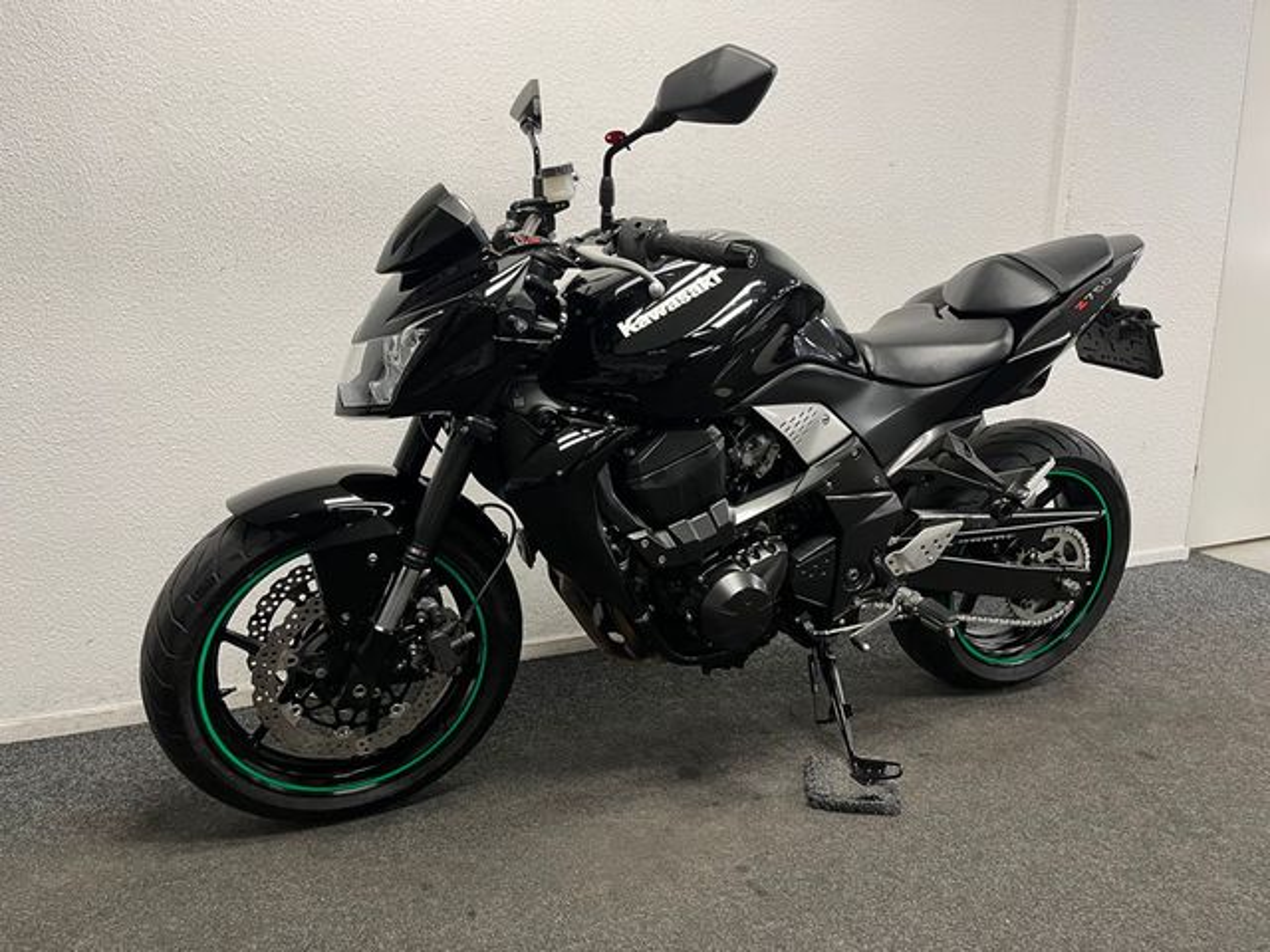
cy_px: 476
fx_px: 954
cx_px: 635
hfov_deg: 67.3
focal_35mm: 26
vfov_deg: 53.1
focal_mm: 5.1
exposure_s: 1/50
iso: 125
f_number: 1.6
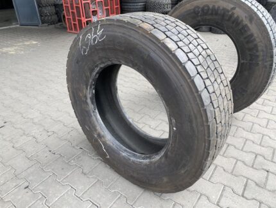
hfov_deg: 67.3
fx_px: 207
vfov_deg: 53.1
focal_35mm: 26
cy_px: 104
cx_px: 138
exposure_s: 1/370
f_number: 1.8
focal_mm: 4.25
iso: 32
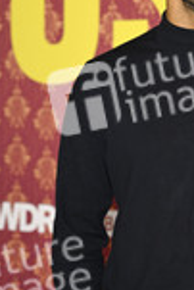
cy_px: 186
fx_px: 1387
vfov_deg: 11.9
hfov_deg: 8.0
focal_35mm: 172
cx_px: 202
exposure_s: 1/200
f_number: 2.8
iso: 100
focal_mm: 65
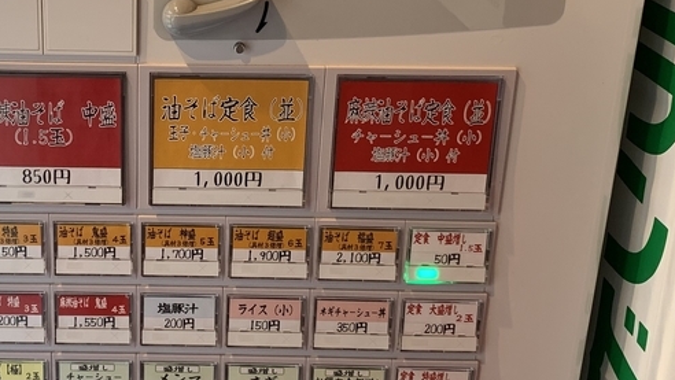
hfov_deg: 34.5
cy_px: 136
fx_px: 1056
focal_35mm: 59
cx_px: 152
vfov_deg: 20.3
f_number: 1.8
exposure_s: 1/50
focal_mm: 4.25
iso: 80
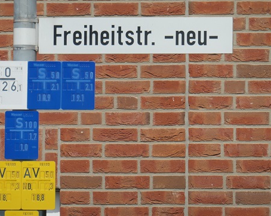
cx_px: 117
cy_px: 108
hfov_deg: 5.0
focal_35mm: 390
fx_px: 3127
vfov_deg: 4.0
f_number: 8
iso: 125
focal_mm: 126
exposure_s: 1/320
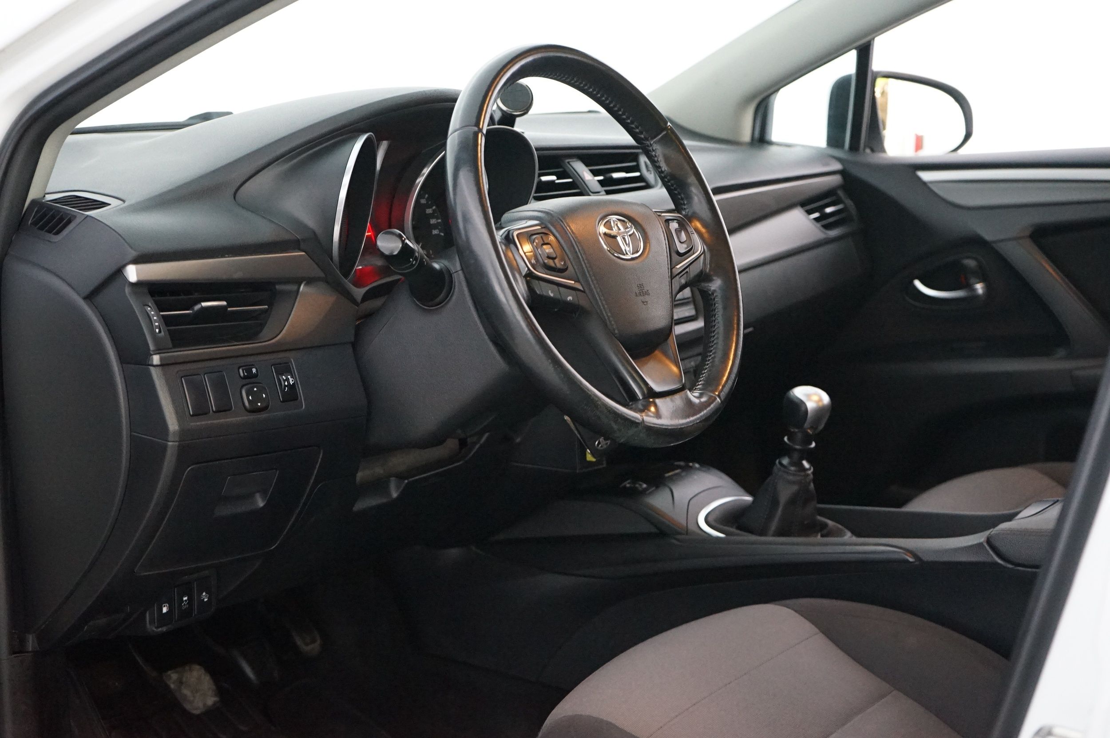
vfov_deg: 24.6
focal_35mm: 55
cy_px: 369
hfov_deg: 36.3
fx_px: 1694
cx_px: 555
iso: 6400
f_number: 5
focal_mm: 55
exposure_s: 1/30
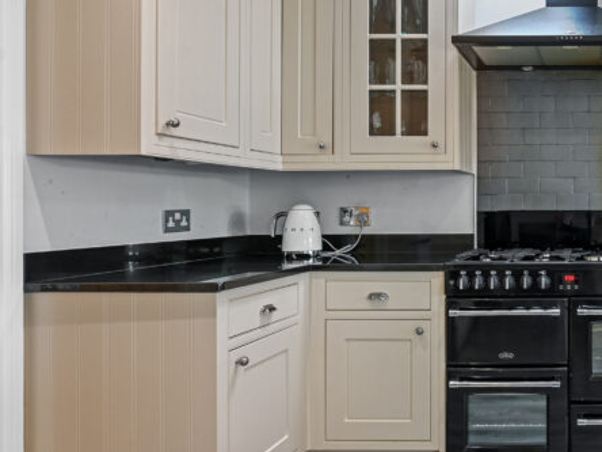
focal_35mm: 31
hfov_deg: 49.2
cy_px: 191
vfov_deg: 45.3
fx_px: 539
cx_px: 584
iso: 400
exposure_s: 1/2
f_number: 8
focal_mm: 14
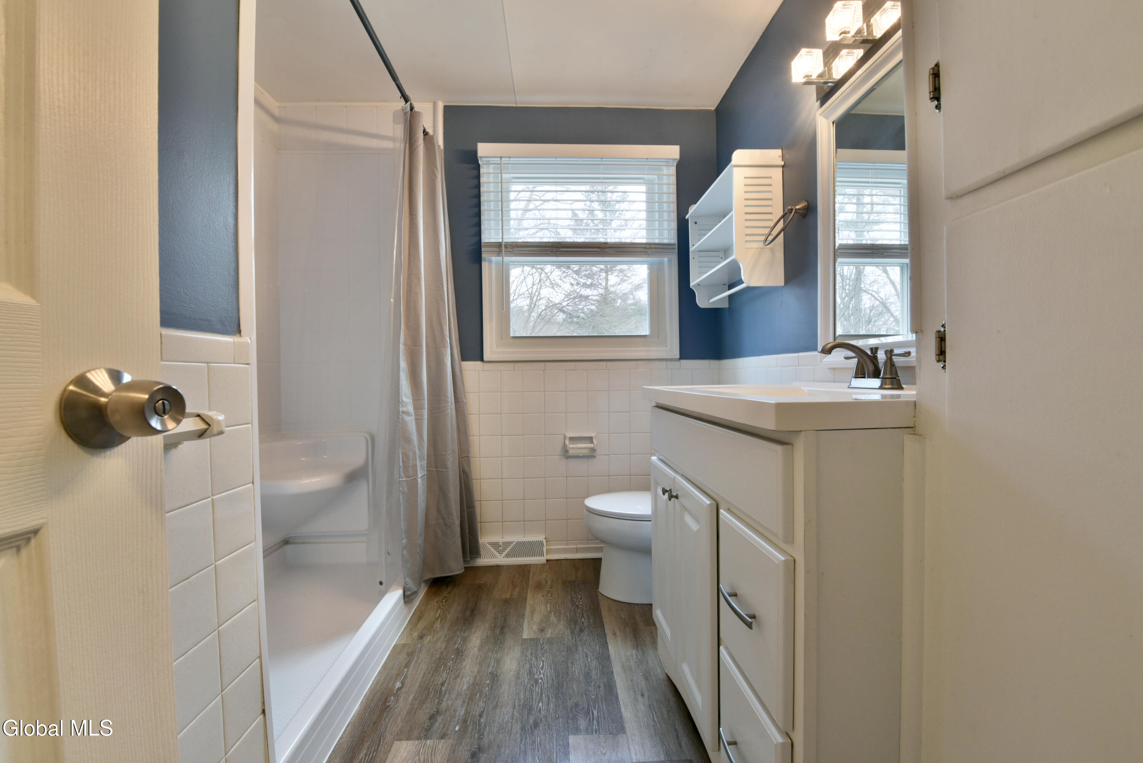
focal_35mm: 14
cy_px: 382
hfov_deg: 104.2
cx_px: 572
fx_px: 445
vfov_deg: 81.3
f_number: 11
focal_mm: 14
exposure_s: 1/20
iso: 800
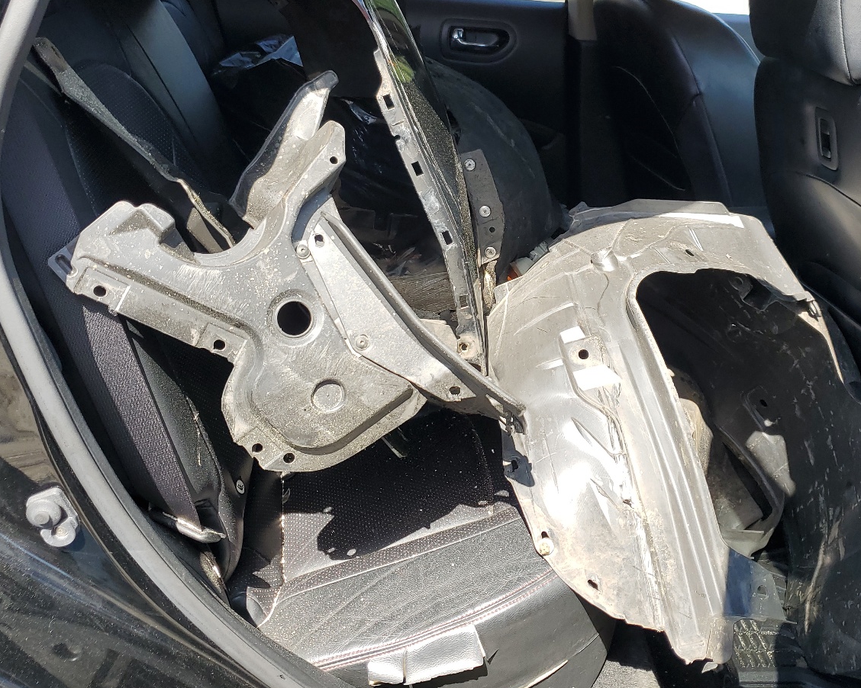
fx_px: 917
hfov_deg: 50.0
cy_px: 262
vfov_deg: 40.9
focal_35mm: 36
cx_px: 512
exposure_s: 1/526
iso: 50
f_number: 1.5
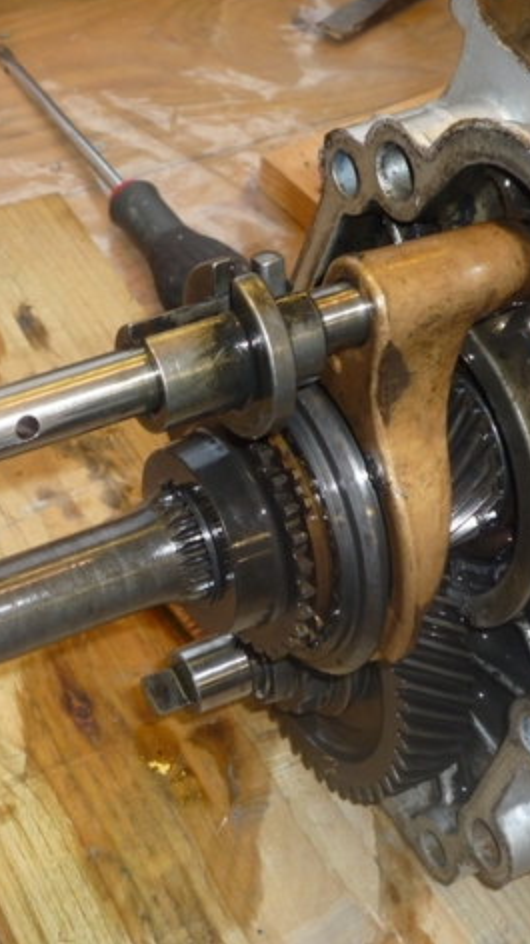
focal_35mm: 65
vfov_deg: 32.4
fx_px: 1626
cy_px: 466
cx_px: 138
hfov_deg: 18.4
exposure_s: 1/40
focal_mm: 7.8
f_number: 4.3
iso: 100
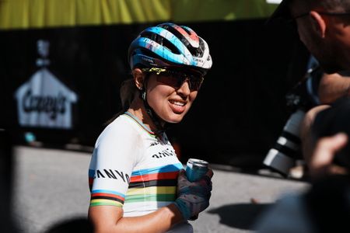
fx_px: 972
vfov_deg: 13.7
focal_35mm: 100
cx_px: 175
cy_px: 116
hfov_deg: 20.4
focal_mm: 100
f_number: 4.5
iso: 125
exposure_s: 1/2000
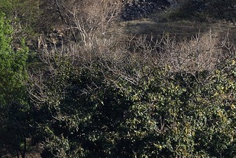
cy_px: -226
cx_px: 15
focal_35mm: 1034
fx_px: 6778
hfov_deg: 2.0
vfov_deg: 1.3
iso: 200
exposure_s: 1/250
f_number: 9
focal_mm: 200
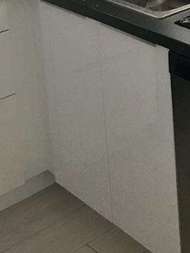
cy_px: -93
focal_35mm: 88
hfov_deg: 15.7
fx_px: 643
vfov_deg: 20.0
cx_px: 270
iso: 40
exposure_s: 1/15
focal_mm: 4.15
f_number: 2.2
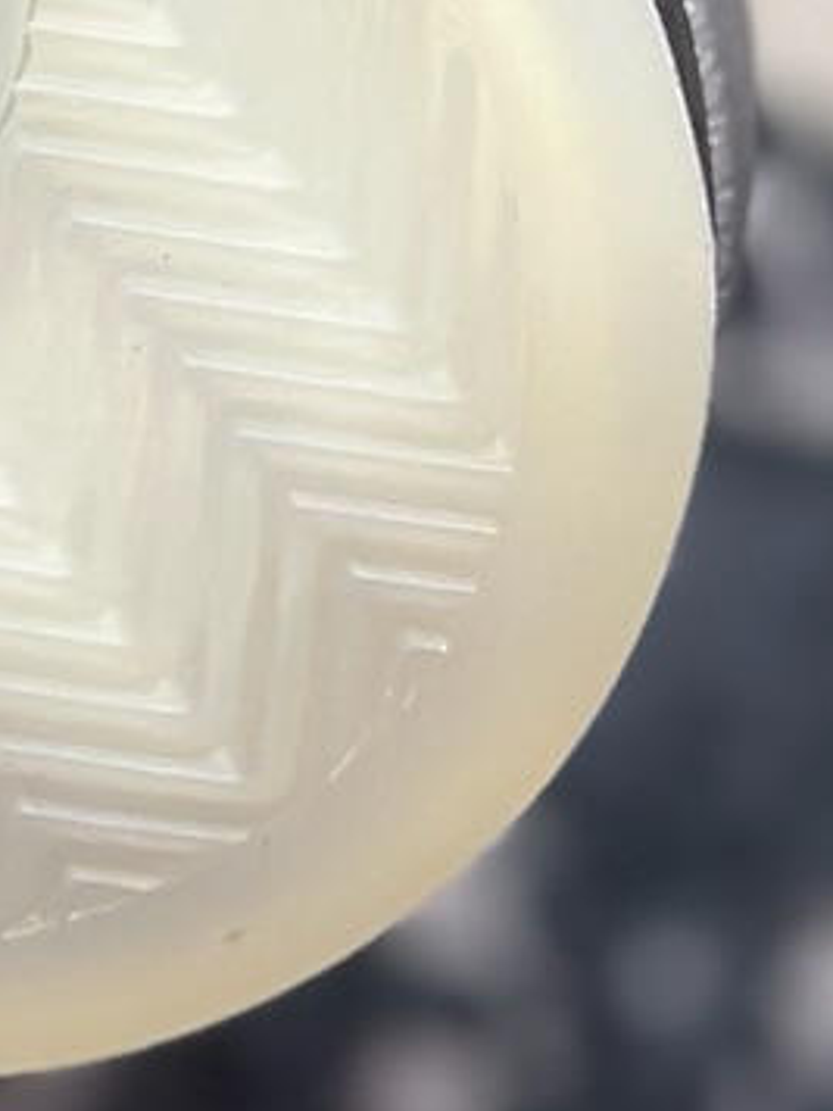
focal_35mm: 276
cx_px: -777
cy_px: -1426
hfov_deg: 5.3
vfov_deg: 6.8
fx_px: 8856
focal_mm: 6.86
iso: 80
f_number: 1.78
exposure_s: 1/527
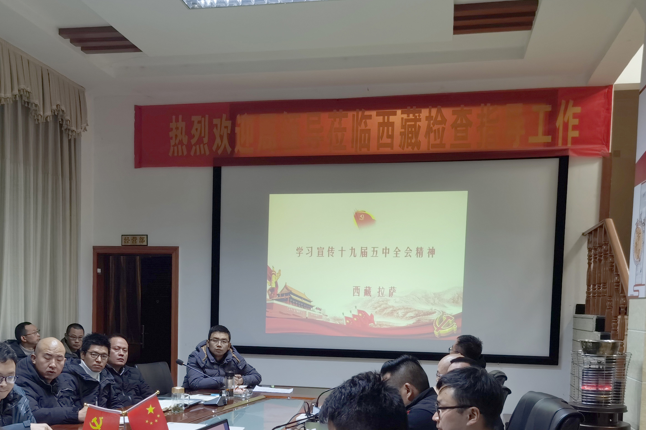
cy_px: 349
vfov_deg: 29.7
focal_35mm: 44
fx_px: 789
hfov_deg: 44.4
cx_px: 280
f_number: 1.6
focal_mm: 5.56
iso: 160
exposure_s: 1/50
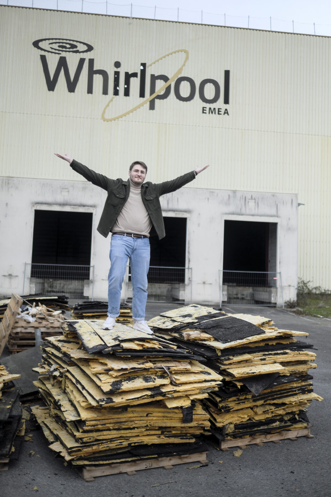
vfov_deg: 54.4
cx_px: 166
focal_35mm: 35
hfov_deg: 37.9
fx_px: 483
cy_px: 248
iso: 400
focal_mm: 23
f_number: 1.4
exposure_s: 1/8000
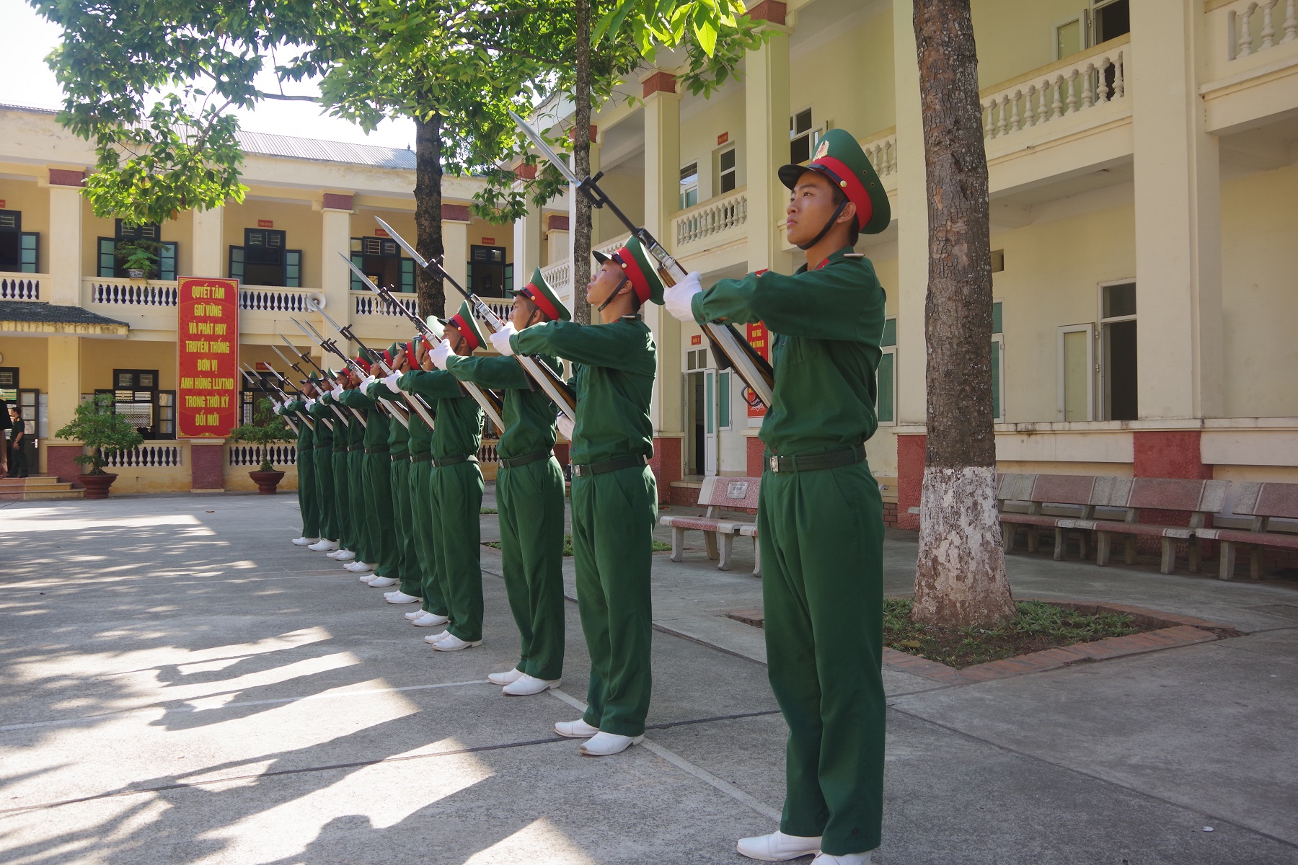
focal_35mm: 27
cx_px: 649
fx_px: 973
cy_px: 432
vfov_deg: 47.9
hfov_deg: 67.4
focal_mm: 18
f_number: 6.3
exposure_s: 1/125
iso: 200
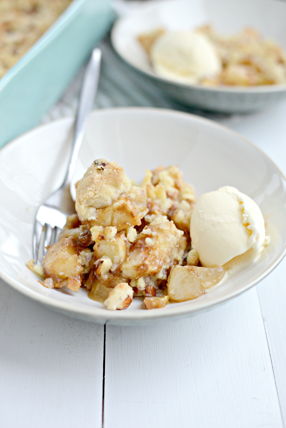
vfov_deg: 39.6
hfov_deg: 27.0
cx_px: 143
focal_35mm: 50
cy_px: 214
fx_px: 595
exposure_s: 1/800
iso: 1800
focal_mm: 50
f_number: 2.8
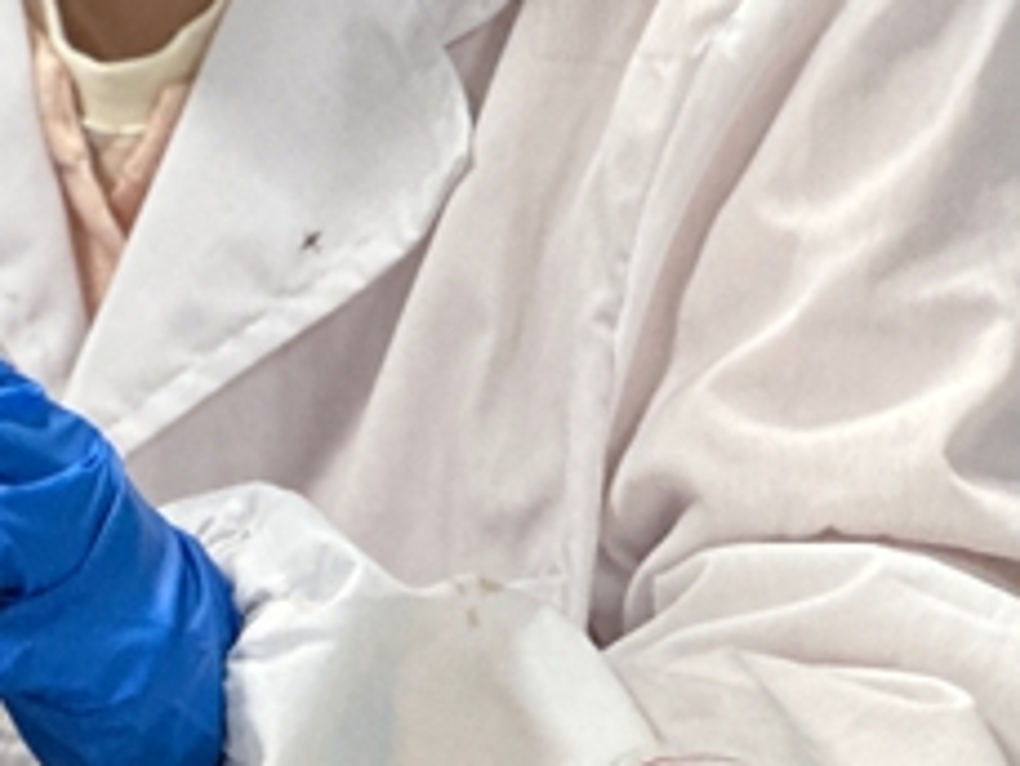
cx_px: -606
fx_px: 7931
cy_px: 312
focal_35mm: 269
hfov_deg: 7.2
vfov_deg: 5.5
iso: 160
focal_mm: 9
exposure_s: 1/33
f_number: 2.8
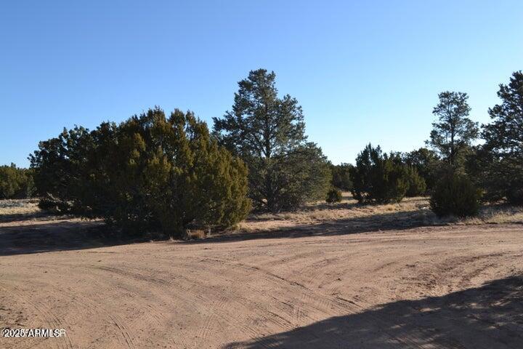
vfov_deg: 36.9
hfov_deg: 53.1
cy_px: 174
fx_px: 523
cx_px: 262
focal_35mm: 36
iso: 100
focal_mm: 24
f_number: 8
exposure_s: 1/200
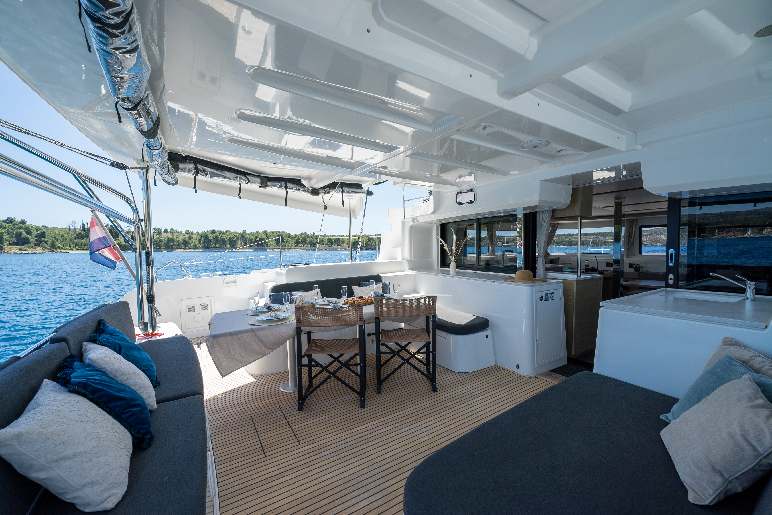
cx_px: 386
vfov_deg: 81.3
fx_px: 300
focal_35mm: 14
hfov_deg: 104.2
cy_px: 258
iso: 100
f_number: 9
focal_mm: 14
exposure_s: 1/100
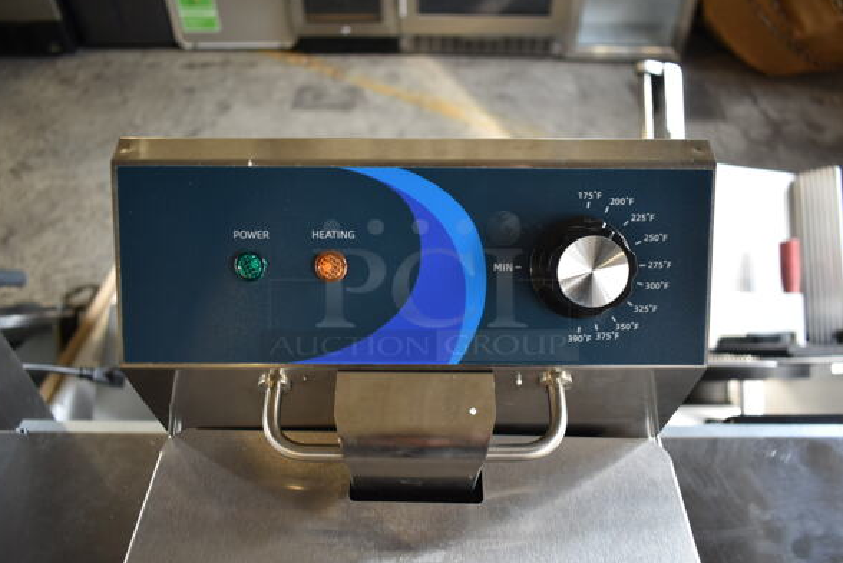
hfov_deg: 65.4
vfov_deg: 46.5
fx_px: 656
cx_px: 420
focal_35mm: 28
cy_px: 285
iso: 250
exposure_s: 1/30
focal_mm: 18
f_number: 3.5
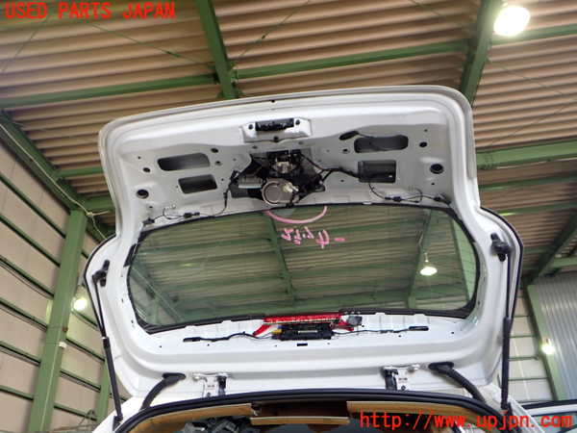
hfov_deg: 60.0
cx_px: 288
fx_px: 500
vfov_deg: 46.8
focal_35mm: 30
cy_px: 216
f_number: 2.3
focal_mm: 5.4
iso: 200
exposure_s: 1/80
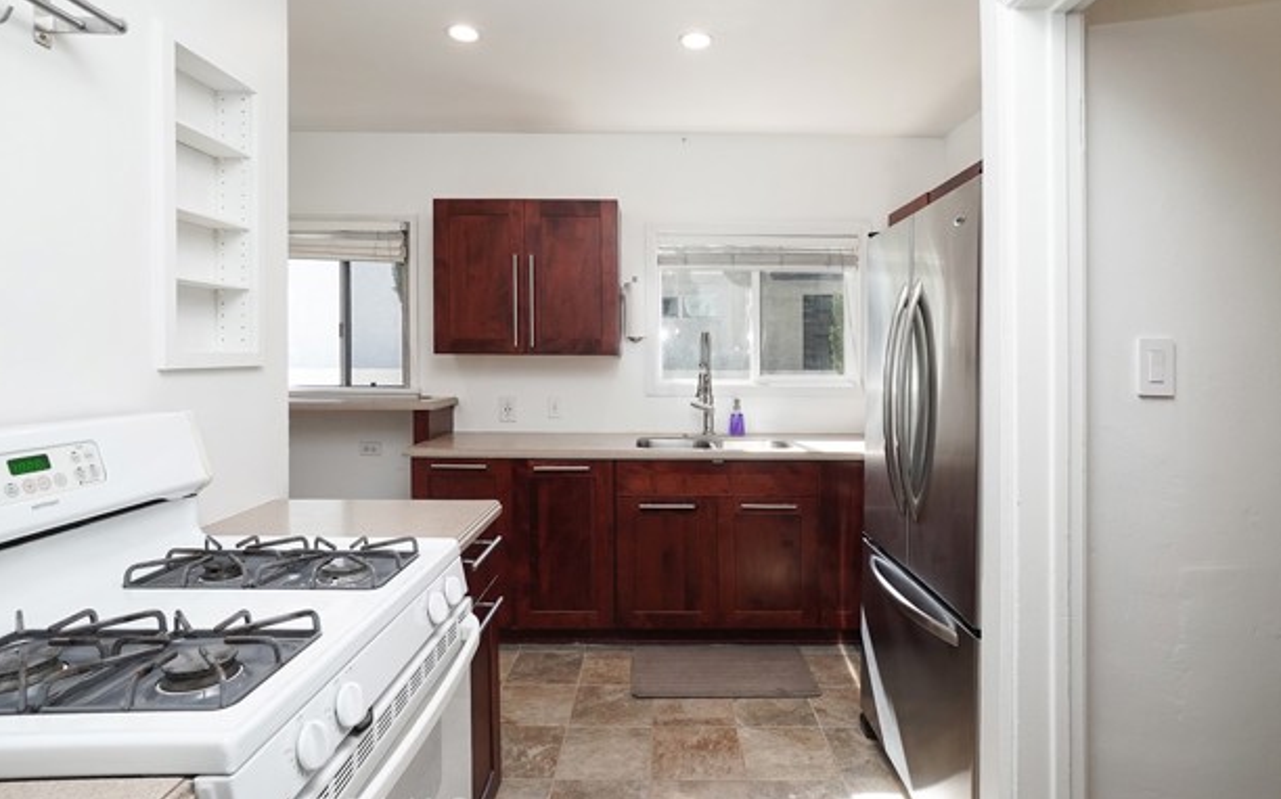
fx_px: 558
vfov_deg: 71.2
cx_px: 626
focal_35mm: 16
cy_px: 401
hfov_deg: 97.8
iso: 400
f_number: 22
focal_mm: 10
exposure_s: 1/60
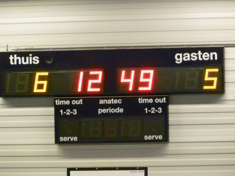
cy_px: 88
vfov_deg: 5.1
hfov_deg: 6.7
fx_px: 1996
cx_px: 118
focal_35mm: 294
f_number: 3.6
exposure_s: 1/80
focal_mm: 48.2
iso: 800
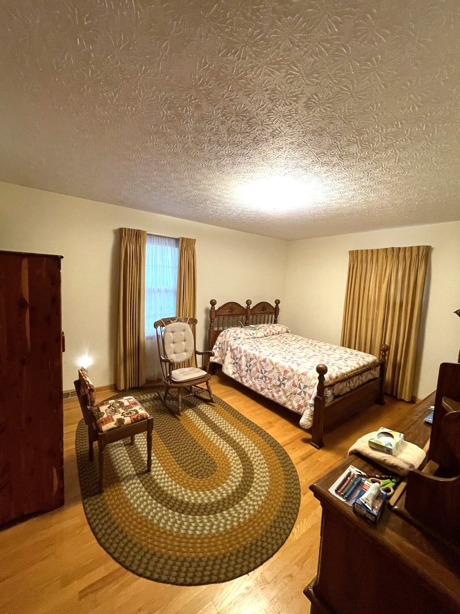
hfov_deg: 85.7
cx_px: 230
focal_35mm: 14
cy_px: 307
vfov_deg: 102.1
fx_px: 248
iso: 400
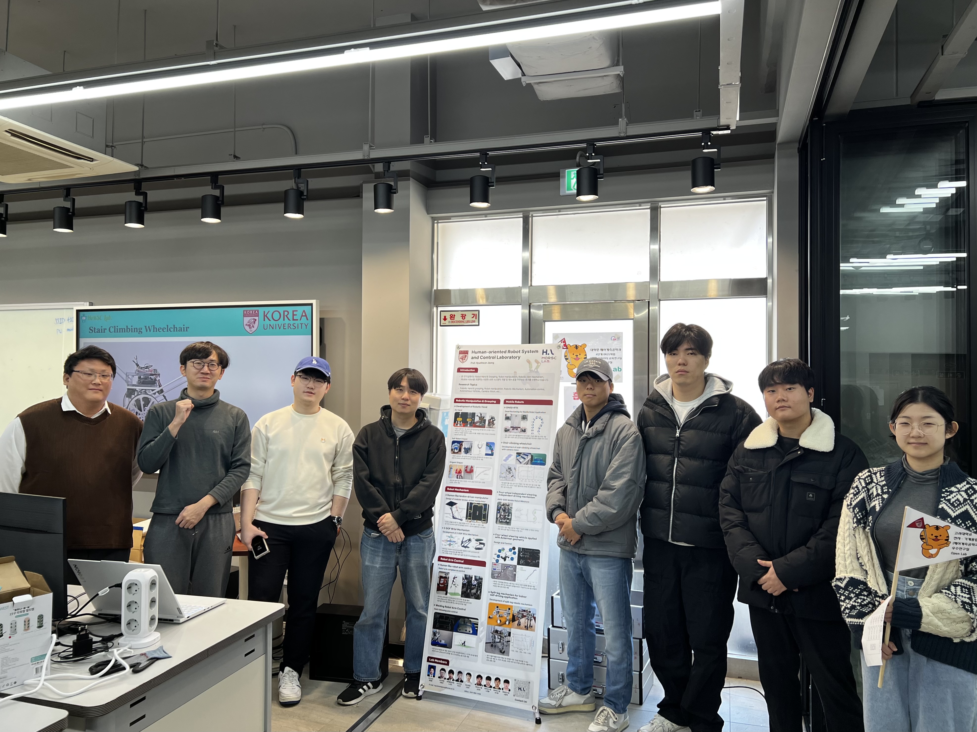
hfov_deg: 67.3
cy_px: 366
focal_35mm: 26
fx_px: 734
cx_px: 488
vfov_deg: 53.1
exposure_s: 1/120
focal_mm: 5.7
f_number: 1.5
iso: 50
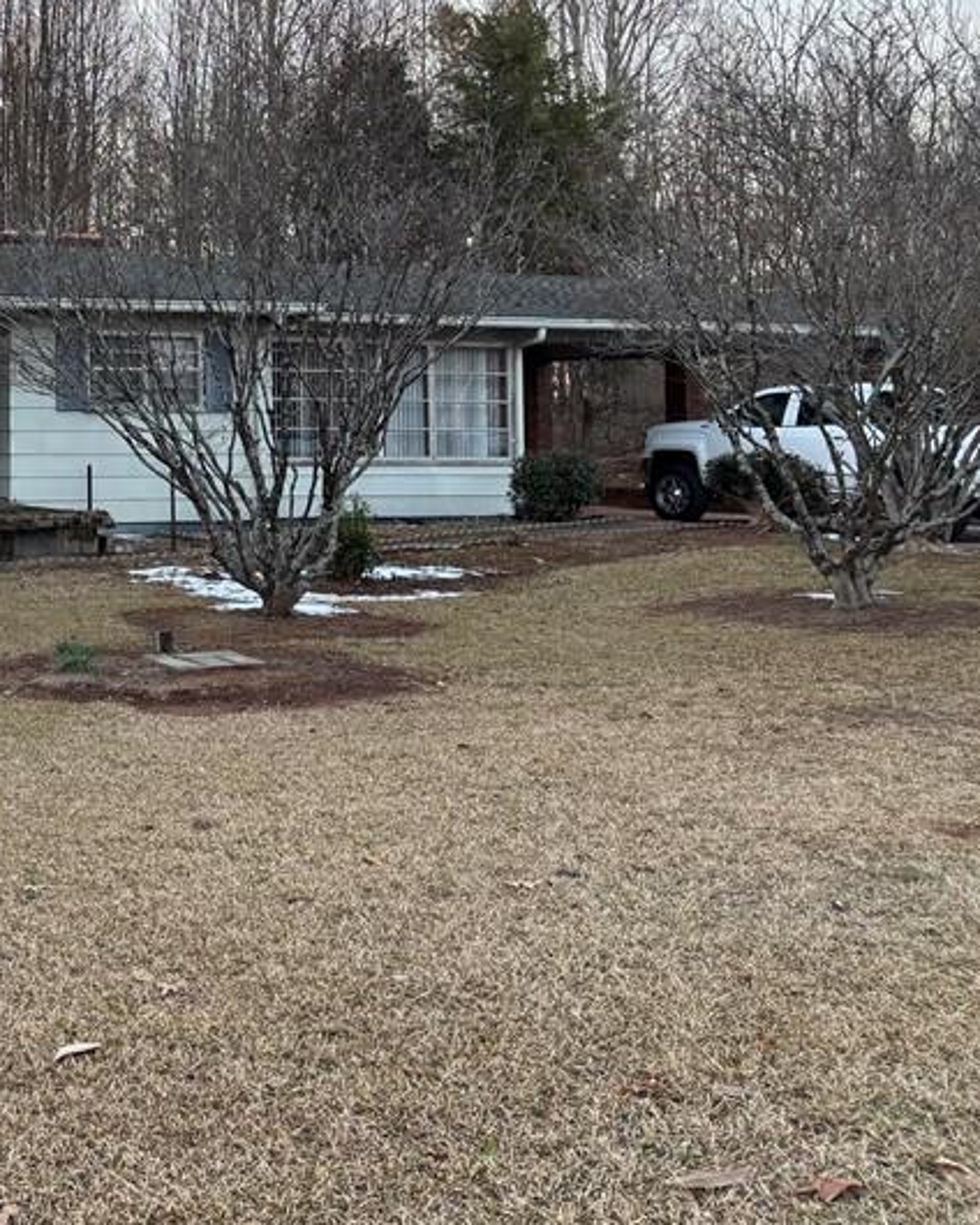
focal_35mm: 49
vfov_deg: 37.4
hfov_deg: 27.5
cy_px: 349
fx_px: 1777
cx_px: -169
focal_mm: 5.96
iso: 64
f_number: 1.6
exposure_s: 1/121
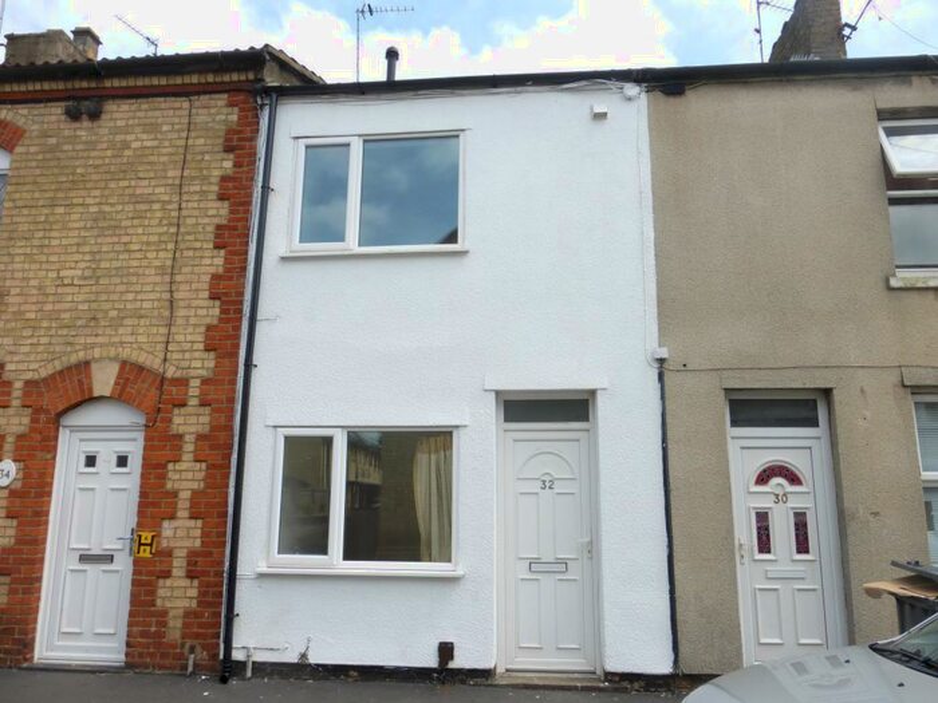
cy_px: 352
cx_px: 469
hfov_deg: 71.6
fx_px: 650
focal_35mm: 24
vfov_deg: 56.8
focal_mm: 4.3
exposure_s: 1/500
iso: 100
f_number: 4
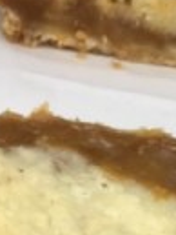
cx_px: 94
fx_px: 914
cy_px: 435
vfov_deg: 13.1
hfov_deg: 11.0
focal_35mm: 135
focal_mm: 4.15
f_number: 2.2
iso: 40
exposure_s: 1/120
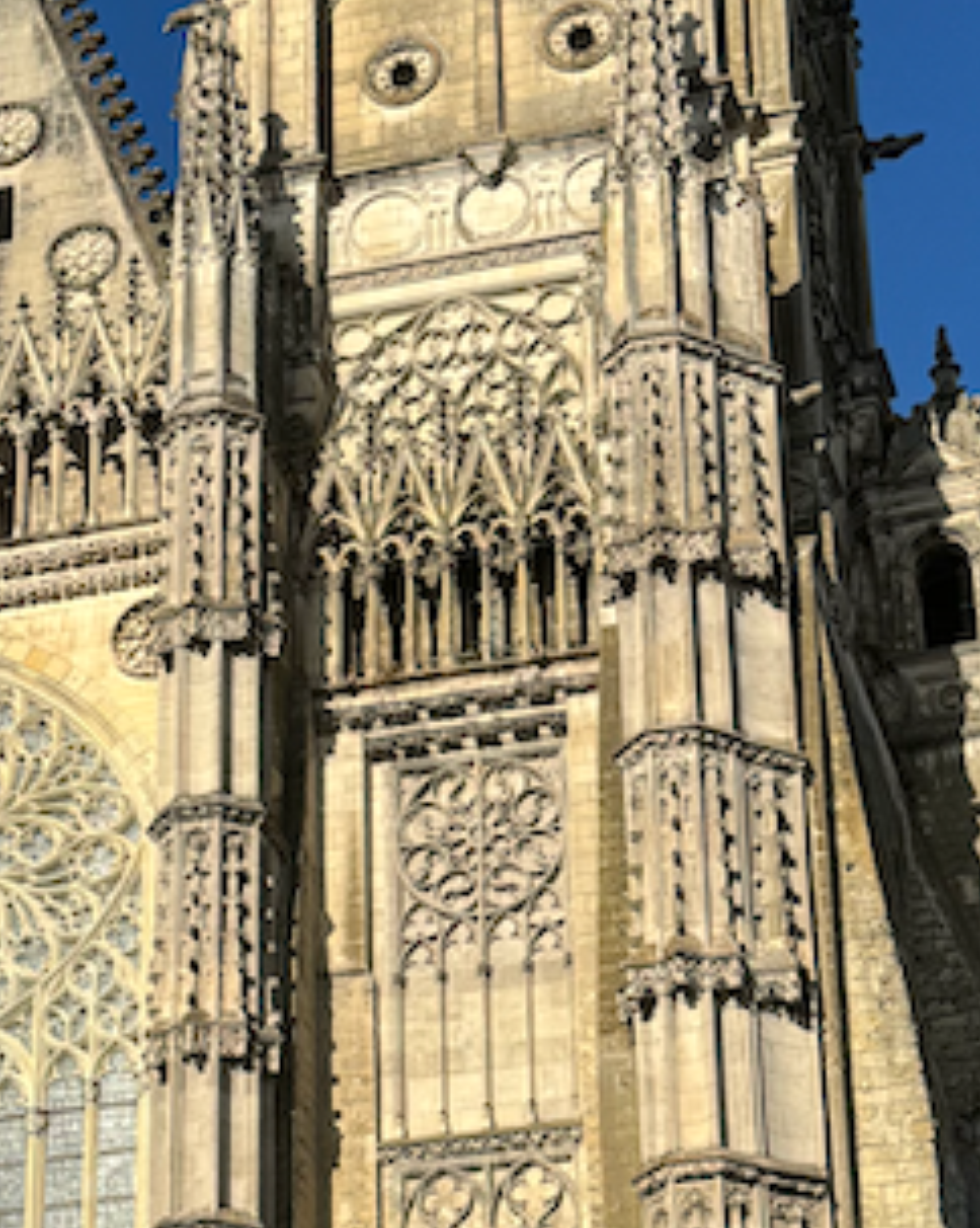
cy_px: 973
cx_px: 356
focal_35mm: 99
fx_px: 3593
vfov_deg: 19.2
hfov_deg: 15.5
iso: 80
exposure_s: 1/6410
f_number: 1.78
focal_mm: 6.76
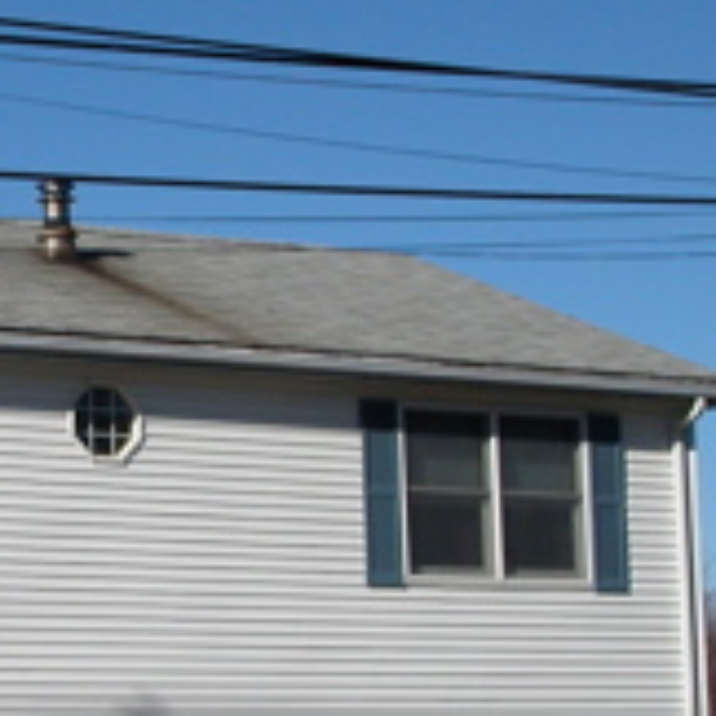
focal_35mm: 120
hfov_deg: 14.1
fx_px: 2808
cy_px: 471
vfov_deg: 14.5
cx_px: -128
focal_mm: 7.5
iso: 100
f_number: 5.2
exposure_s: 1/1114
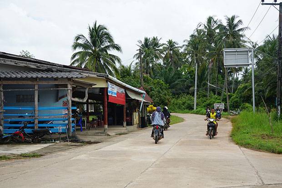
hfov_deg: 34.5
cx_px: 141
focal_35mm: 58
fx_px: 454
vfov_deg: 23.4
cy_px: 94
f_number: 10
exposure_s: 1/100
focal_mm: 58
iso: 100
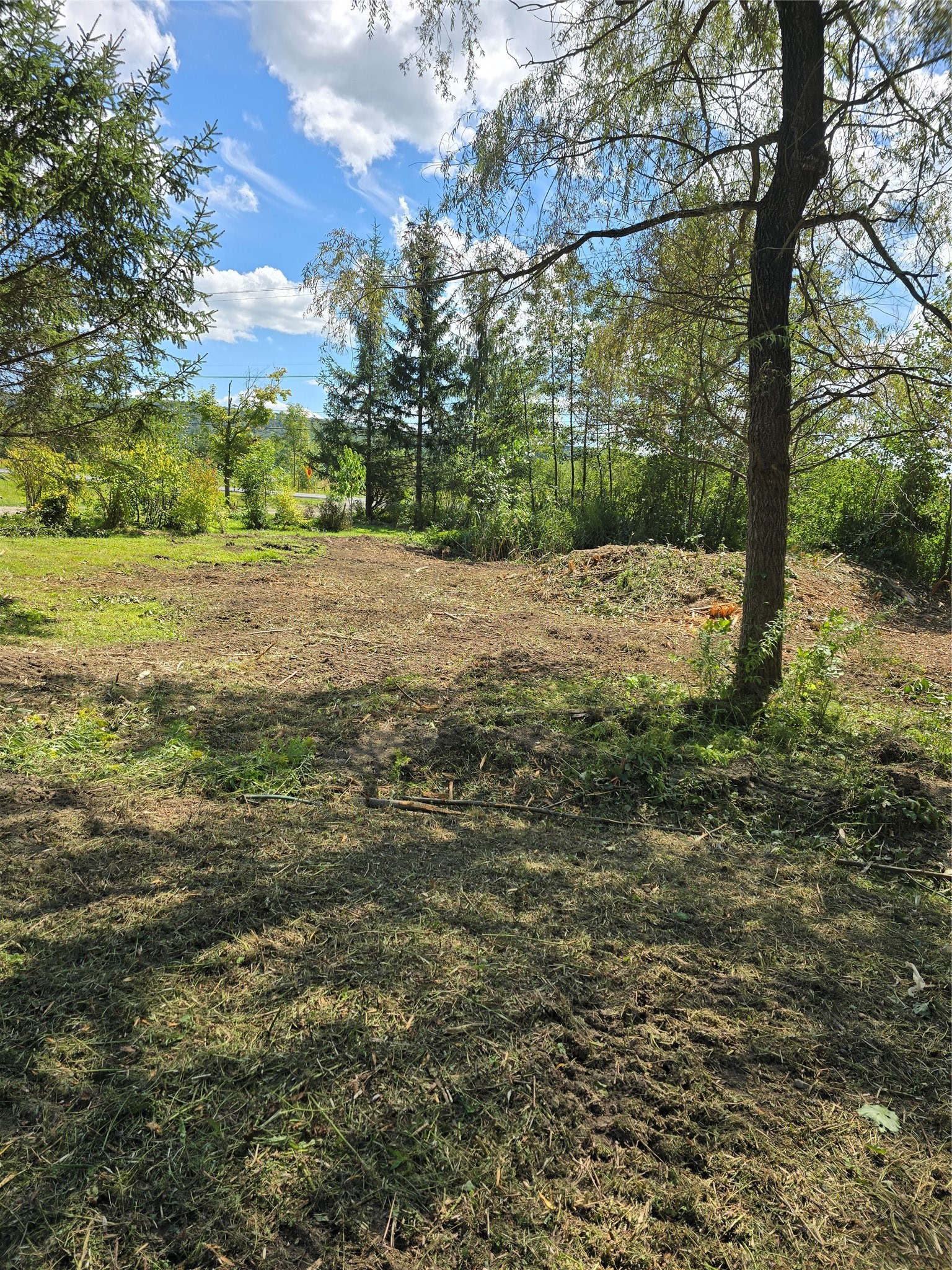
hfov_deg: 58.9
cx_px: 476
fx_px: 843
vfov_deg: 73.9
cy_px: 635
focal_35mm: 23
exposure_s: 1/645
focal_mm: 6.3
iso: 12
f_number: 1.7
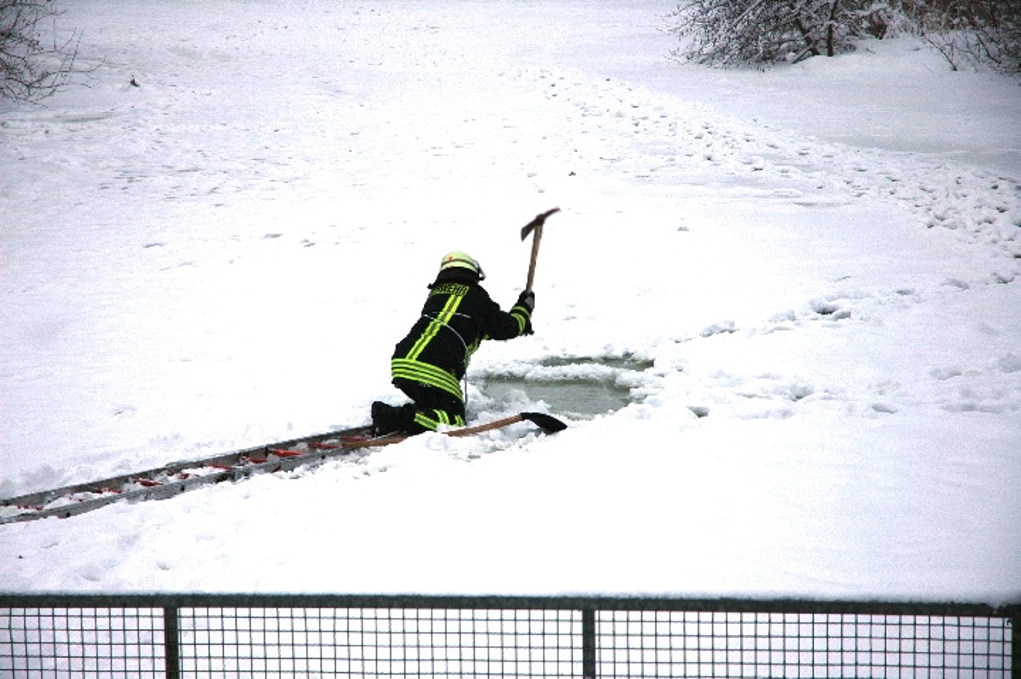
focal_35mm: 105
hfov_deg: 19.5
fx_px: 2976
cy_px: 340
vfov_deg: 13.0
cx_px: 510
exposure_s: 1/60
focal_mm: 70
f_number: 4.5
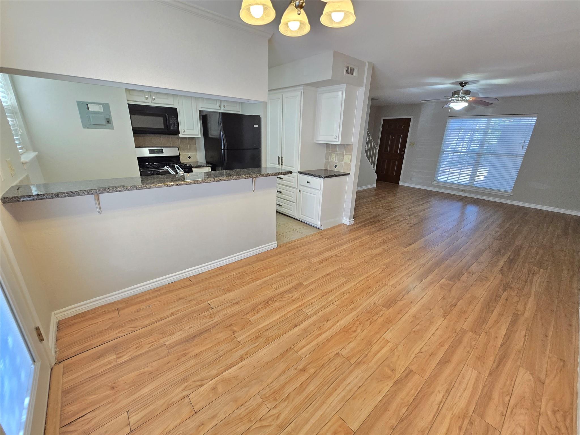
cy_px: 218
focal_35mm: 13
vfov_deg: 89.9
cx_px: 290
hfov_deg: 106.2
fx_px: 218
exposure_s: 1/60
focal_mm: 2.2
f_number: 2.2
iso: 400
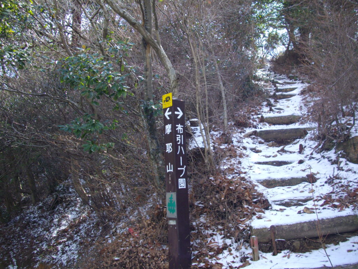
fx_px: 383
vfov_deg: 38.7
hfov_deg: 50.1
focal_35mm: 37
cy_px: 134
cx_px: 179
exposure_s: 1/200
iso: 100
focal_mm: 6.2
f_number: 2.8
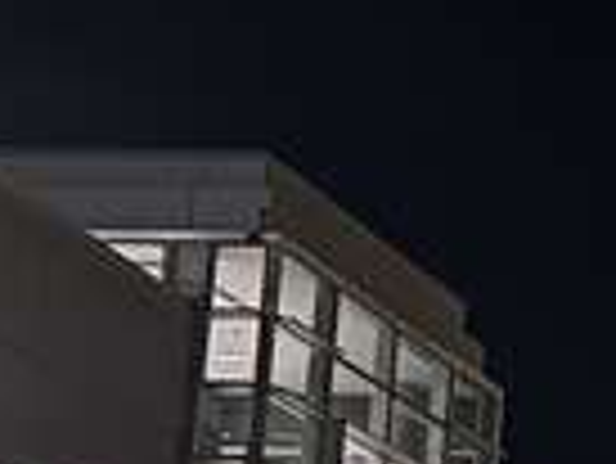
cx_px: 1560
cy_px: 653
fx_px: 2494
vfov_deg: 10.3
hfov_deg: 11.3
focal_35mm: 140
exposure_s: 1/30
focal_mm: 6.86
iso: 1250
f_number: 1.78
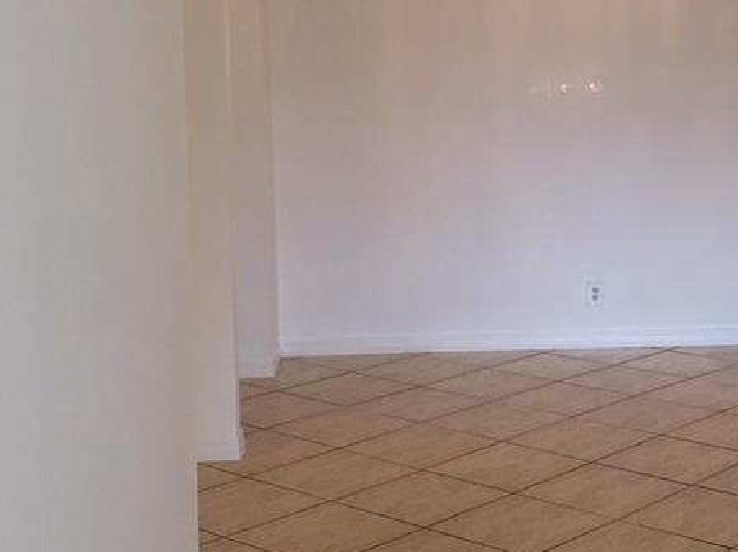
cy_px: 208
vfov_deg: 22.2
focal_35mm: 66
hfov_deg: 28.8
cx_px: 592
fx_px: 1406
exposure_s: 1/30
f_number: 2.2
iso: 32
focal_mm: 4.15
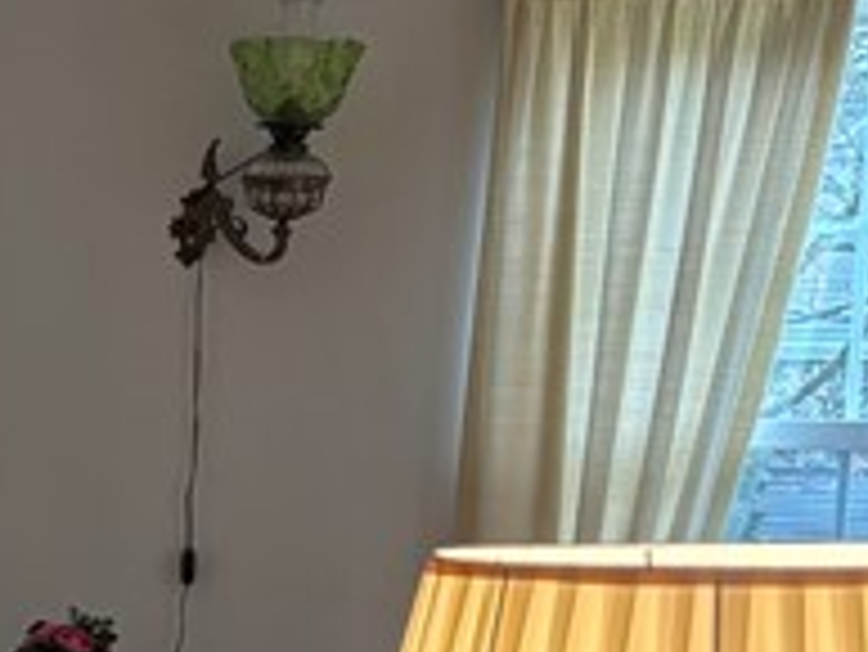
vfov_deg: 10.7
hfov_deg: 12.4
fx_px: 3463
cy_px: 674
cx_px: -917
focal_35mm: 138
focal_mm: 5.96
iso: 160
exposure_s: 1/60
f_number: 1.6
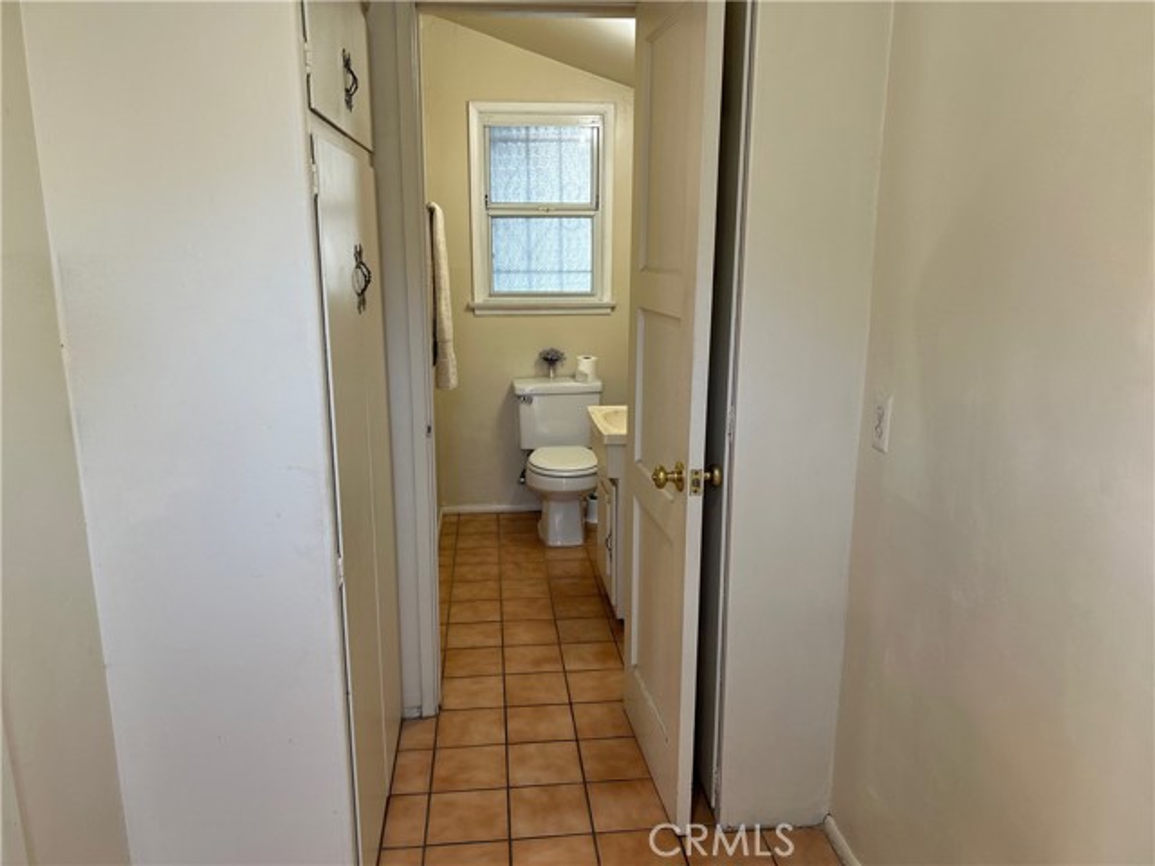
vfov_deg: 53.1
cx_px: 578
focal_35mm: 26
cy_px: 433
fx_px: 868
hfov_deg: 67.3
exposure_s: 1/60
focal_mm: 5.7
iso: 80
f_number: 1.5
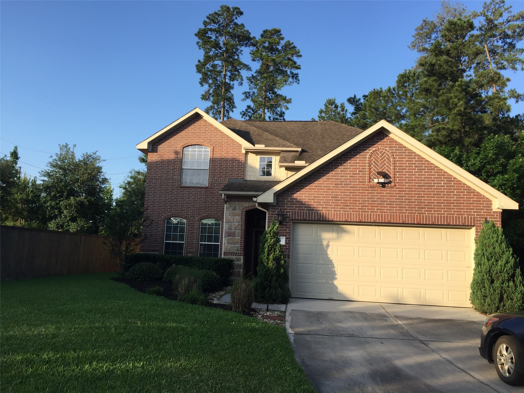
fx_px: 439
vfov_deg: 48.2
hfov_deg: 61.7
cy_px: 196
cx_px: 262
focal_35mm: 29
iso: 32
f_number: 2.2
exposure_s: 1/694
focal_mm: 4.15
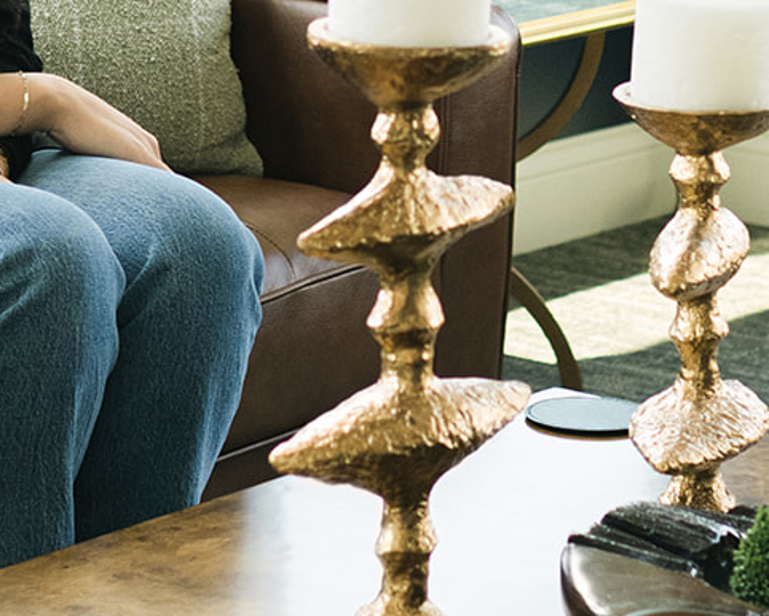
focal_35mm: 109
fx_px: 2482
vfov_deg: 14.0
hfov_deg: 15.7
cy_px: 49
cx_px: -495
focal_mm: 35
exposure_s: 1/200
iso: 640
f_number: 2.8
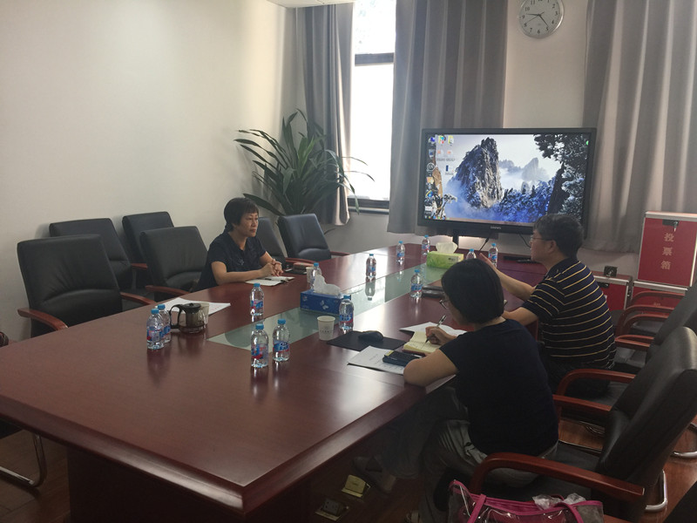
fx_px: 584
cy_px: 262
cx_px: 348
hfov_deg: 61.7
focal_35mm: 29
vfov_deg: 48.2
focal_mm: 4.15
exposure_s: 1/33
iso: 40
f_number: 2.2
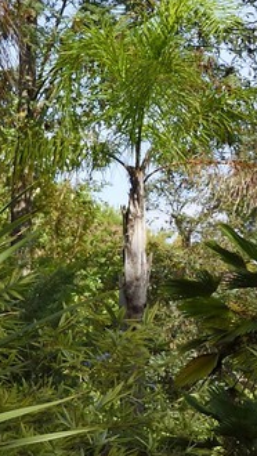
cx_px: -840
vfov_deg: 14.5
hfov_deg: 6.4
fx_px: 1778
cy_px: 395
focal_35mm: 147
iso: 200
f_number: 11
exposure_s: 1/125
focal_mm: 29
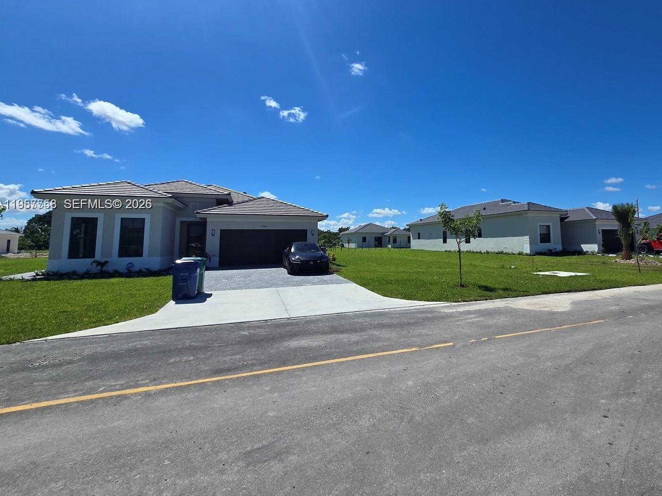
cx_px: 401
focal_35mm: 16
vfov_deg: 77.4
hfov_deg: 93.1
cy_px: 205
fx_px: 306
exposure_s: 1/3788
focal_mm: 2.2
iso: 50
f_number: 2.2
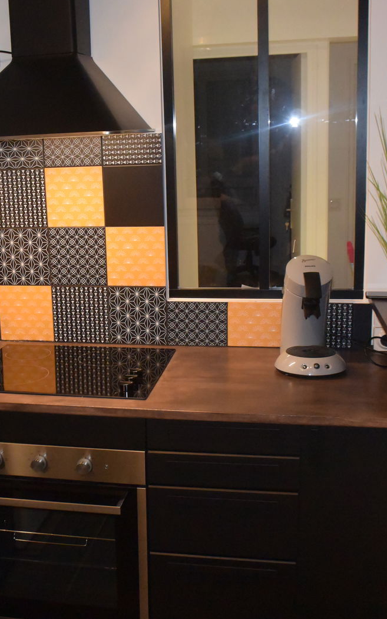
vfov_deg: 44.4
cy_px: 310
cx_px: 99
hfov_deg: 28.2
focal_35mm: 45
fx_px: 759
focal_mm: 11
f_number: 3.8
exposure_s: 1/60
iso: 1600
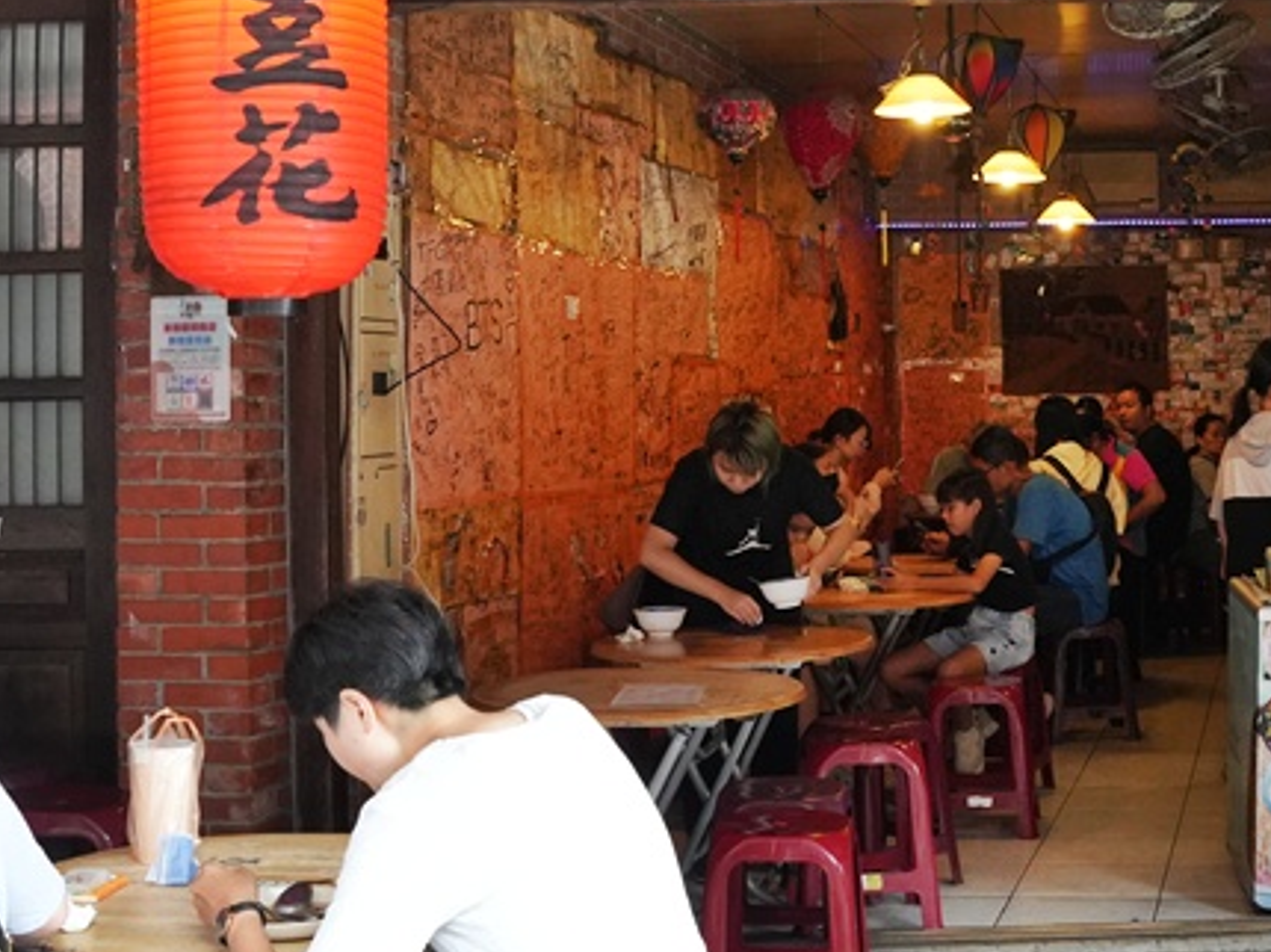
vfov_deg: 26.3
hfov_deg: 34.0
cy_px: 282
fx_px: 2018
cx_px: 1002
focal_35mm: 55
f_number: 7.1
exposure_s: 1/200
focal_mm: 24
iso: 3200
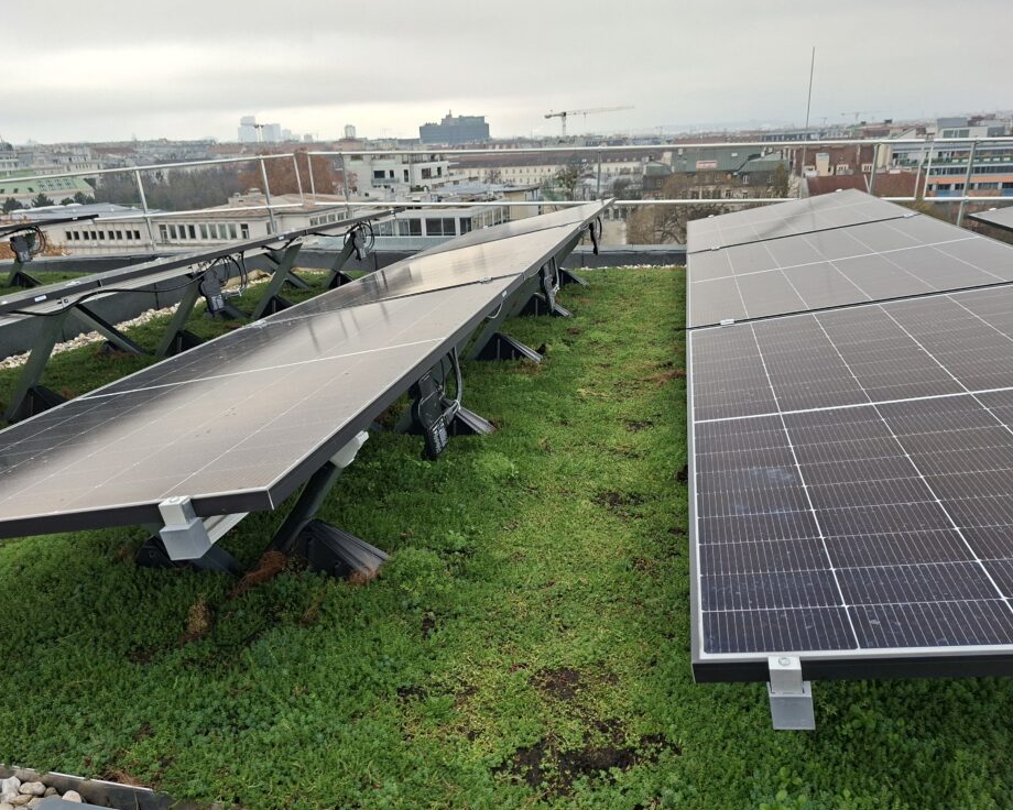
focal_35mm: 25
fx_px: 750
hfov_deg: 68.0
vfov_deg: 56.8
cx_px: 467
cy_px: 399
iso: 50
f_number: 1.8
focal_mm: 5.54
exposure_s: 1/450
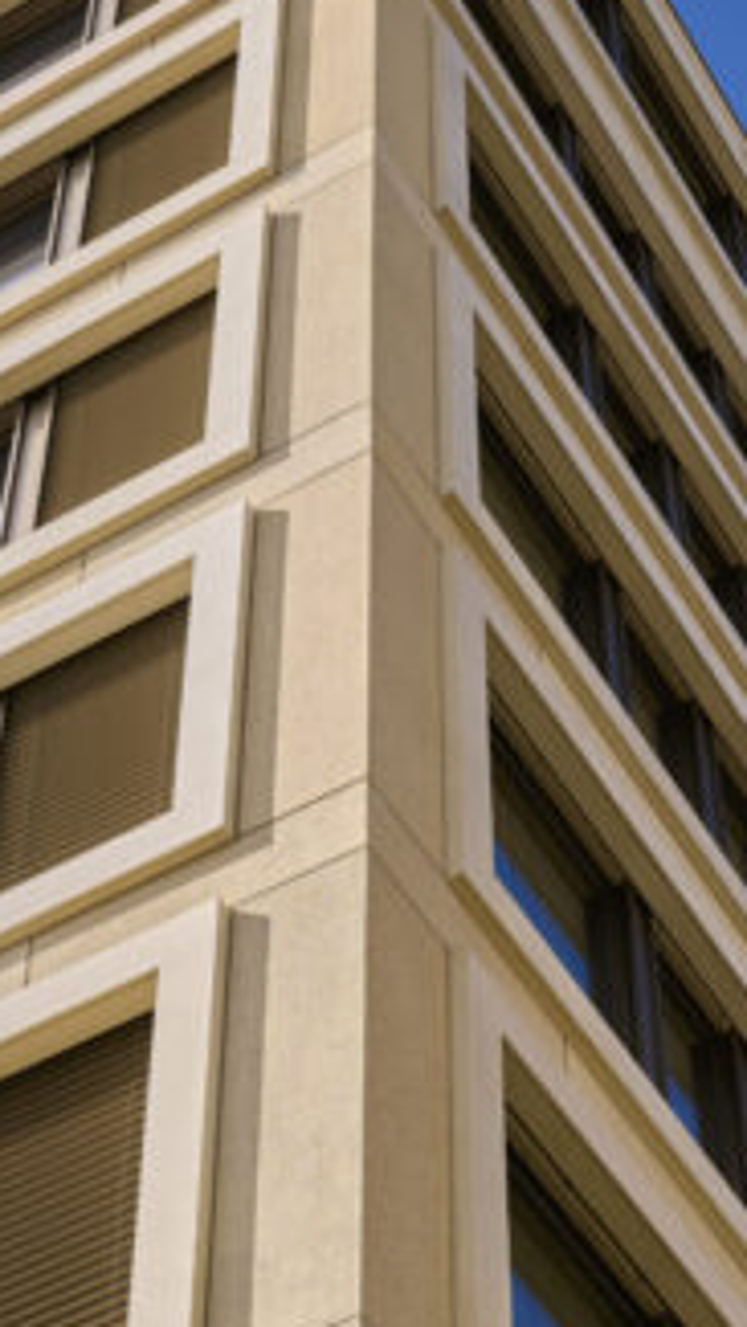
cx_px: 355
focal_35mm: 89
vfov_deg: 23.8
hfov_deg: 13.6
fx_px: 3132
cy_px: 919
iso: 200
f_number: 7.1
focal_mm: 36
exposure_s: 1/1000
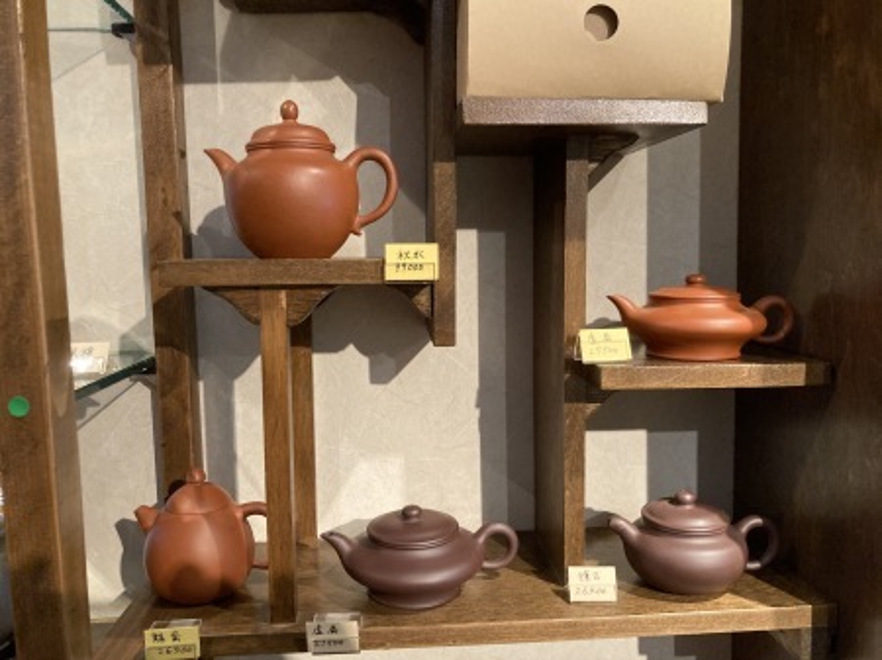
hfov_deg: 63.5
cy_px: 330
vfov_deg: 49.7
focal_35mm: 28
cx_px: 441
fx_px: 713
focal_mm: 3.99
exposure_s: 1/33
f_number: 1.8
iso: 250
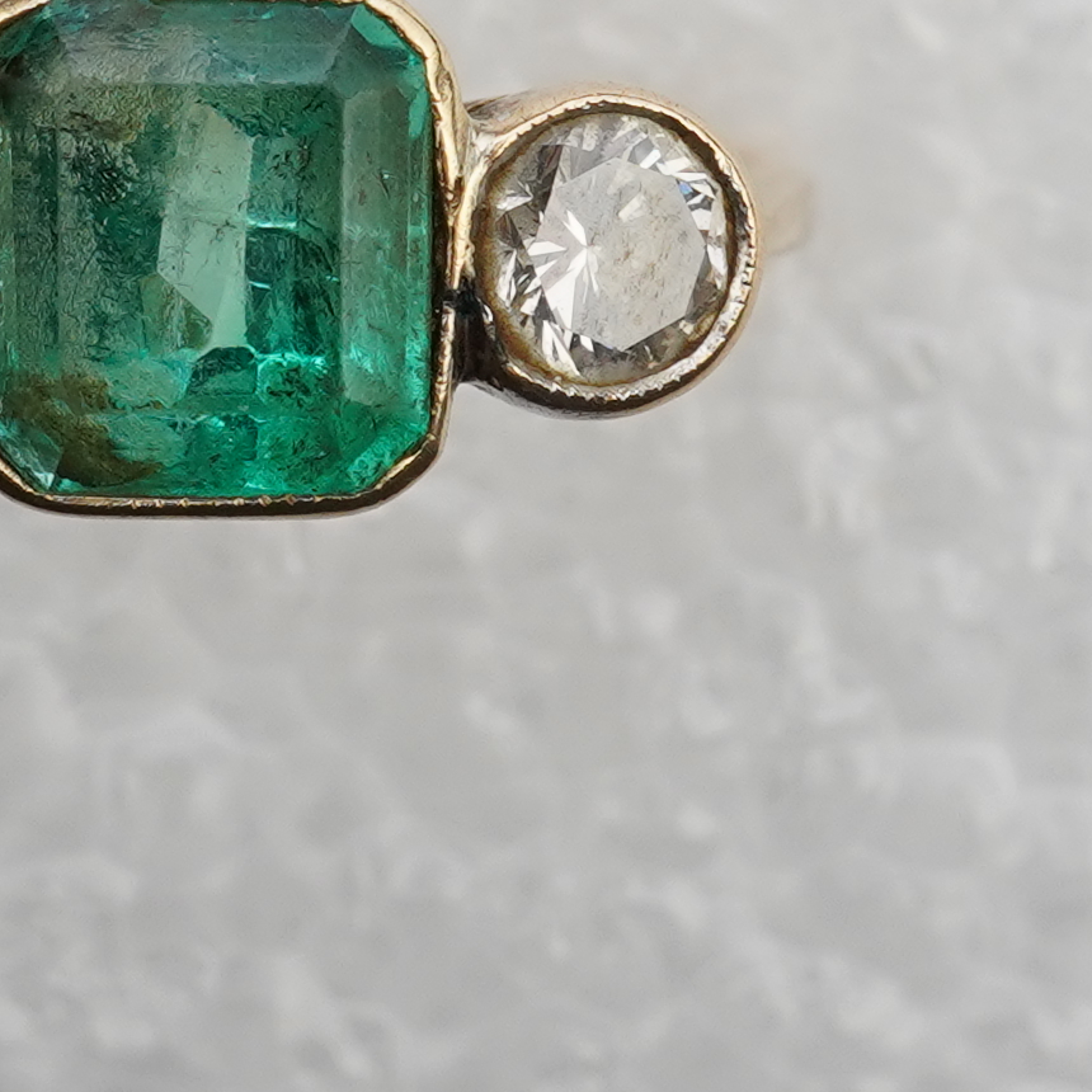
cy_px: 221
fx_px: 6246
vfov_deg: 10.0
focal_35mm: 175
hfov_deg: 10.0
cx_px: 239
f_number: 18
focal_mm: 30
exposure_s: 1/100
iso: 640
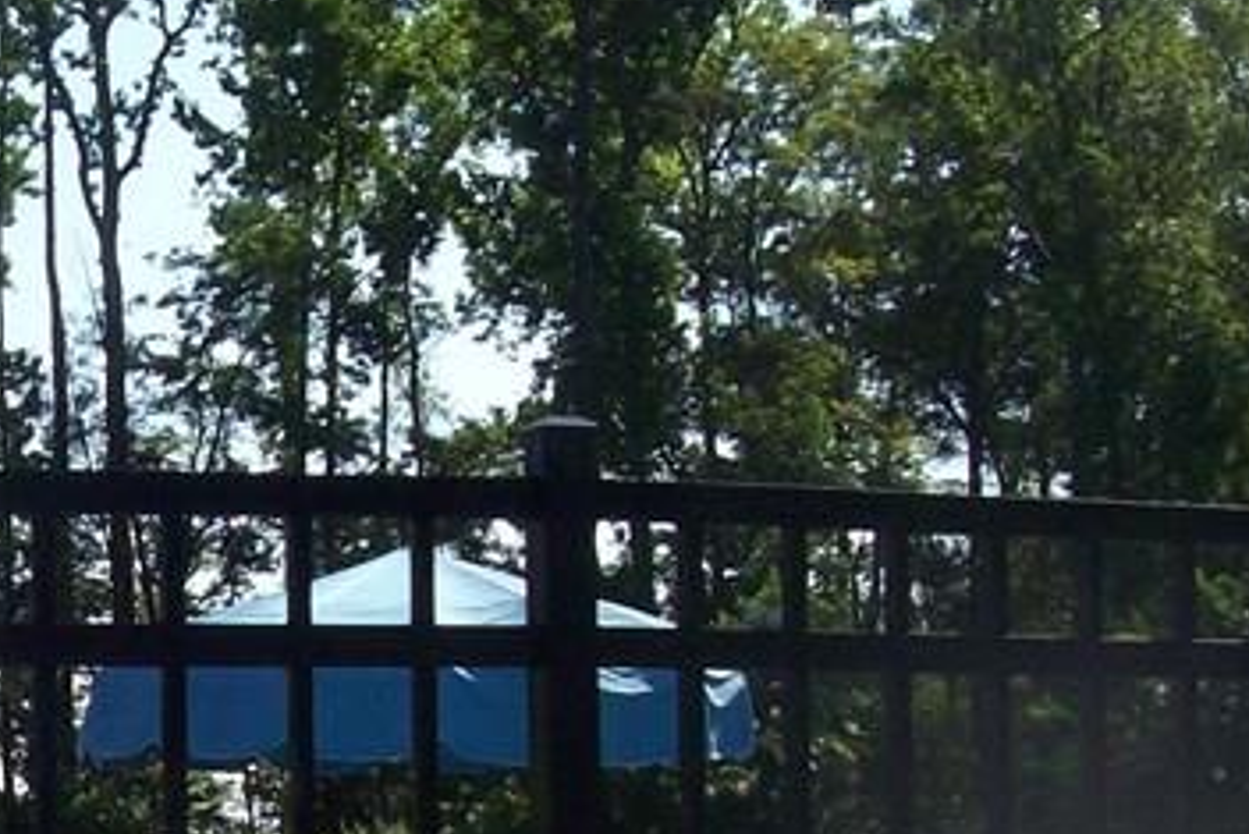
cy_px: 795
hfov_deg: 18.2
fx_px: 3783
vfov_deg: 12.5
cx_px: -57
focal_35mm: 109
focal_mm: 6
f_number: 4.8
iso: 80
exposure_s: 1/555
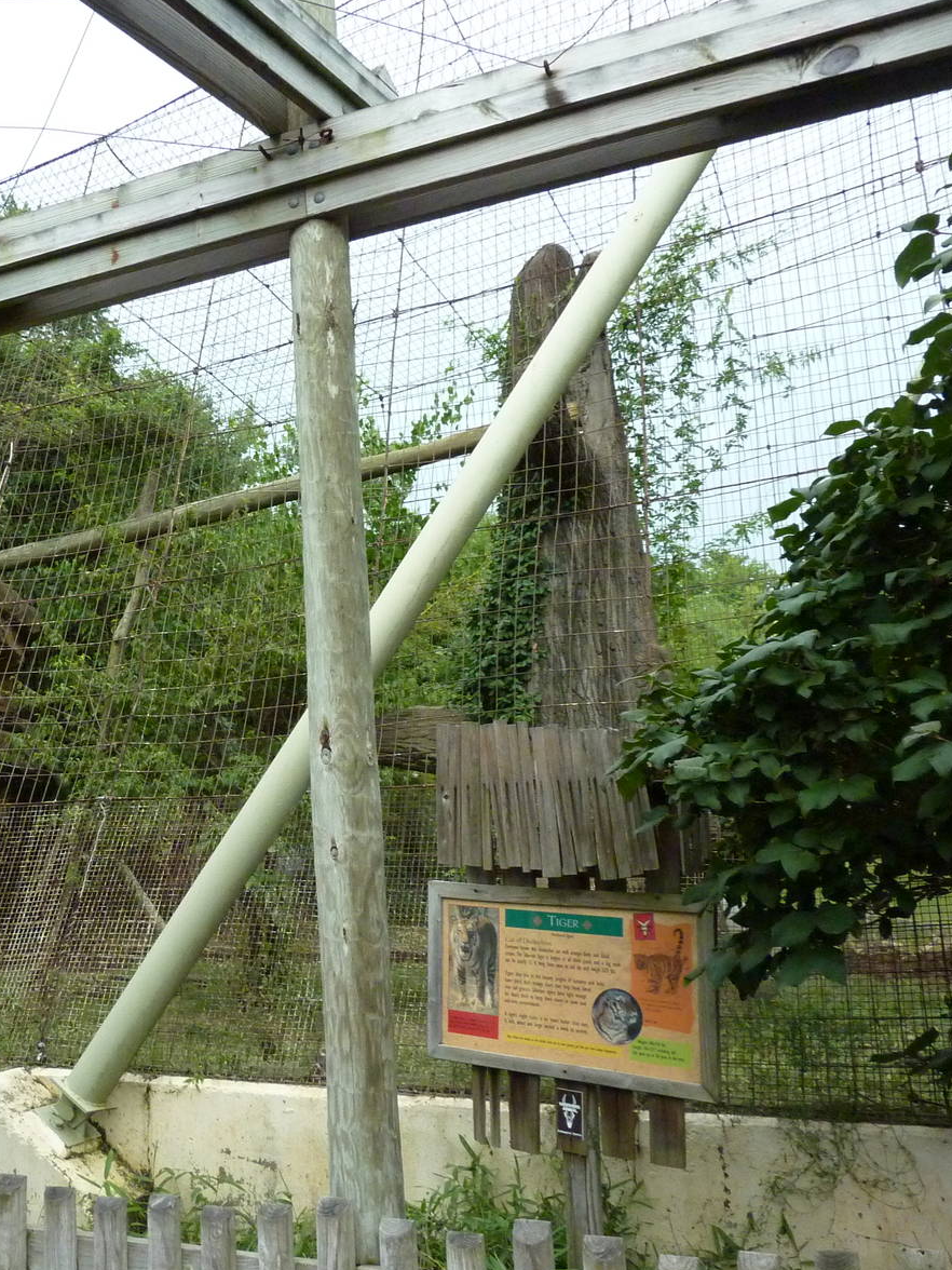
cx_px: 231
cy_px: 644
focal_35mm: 34
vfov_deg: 54.0
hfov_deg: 40.5
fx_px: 1247
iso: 400
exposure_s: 1/250
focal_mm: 4.1
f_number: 3.3
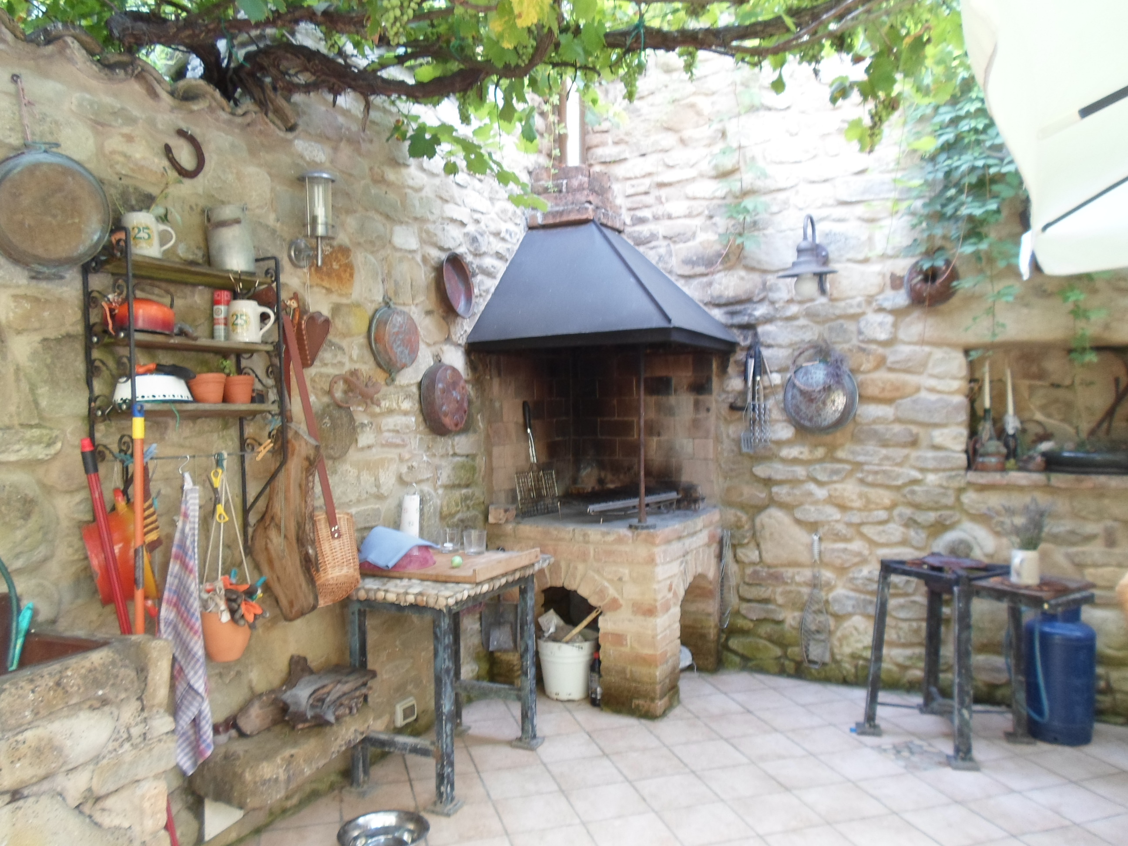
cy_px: 423
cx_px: 564
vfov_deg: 54.9
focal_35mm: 25
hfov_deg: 69.4
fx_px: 815
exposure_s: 1/30
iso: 120
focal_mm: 4.5
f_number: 2.5
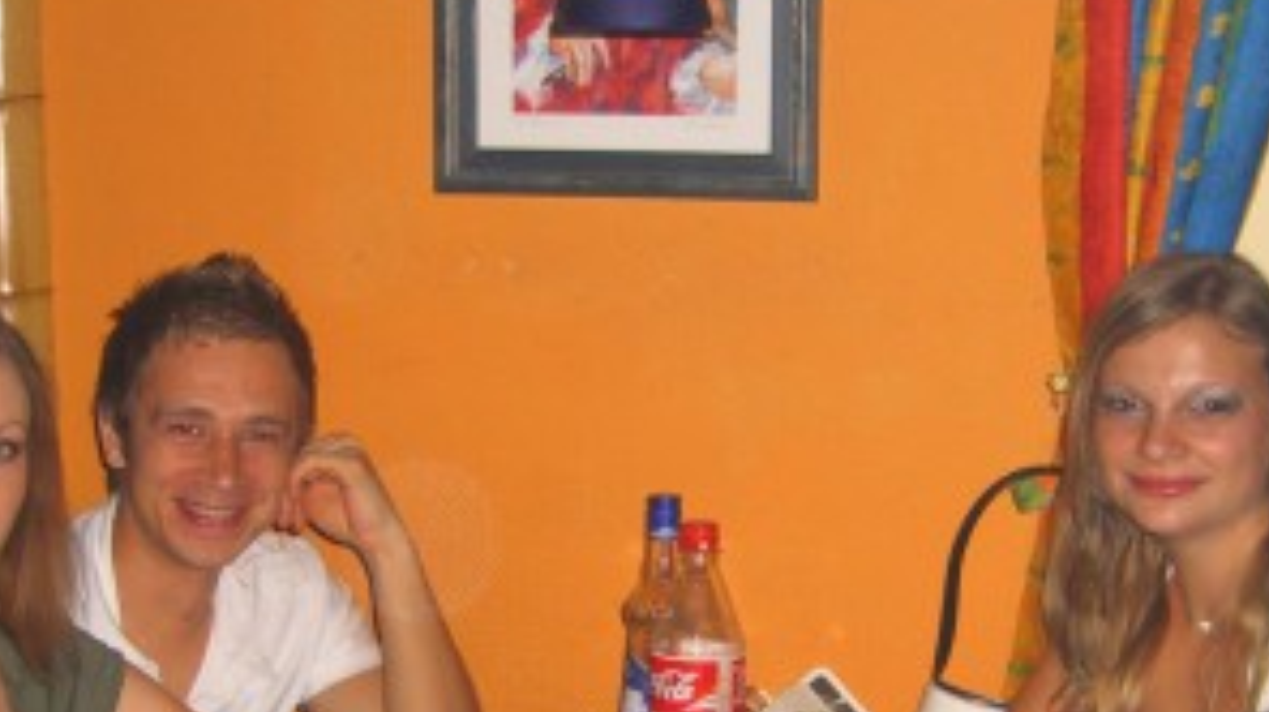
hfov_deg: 25.3
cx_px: 695
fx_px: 2824
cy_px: 695
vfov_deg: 14.2
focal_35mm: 84
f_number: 2.8
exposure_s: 1/60
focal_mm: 7.9
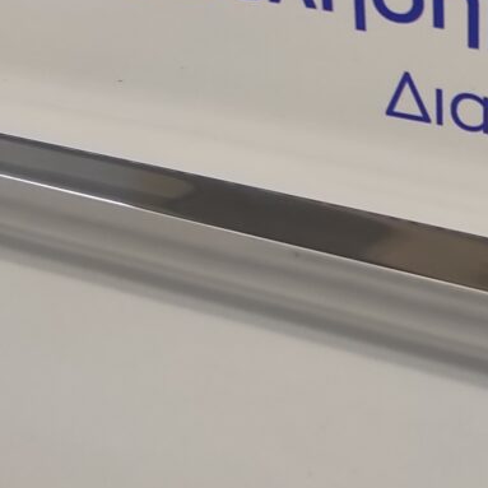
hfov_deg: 18.7
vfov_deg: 18.7
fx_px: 1483
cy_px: 205
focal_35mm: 93
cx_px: 212
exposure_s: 1/33
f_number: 1.89
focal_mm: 5.43
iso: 355
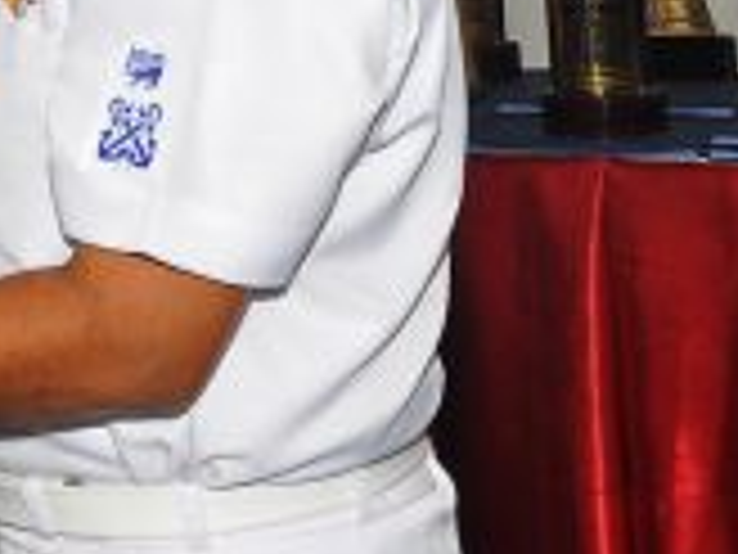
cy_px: -86
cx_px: -567
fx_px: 3369
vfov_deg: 9.3
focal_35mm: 158
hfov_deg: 11.6
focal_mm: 30
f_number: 5.6
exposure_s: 1/90
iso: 250
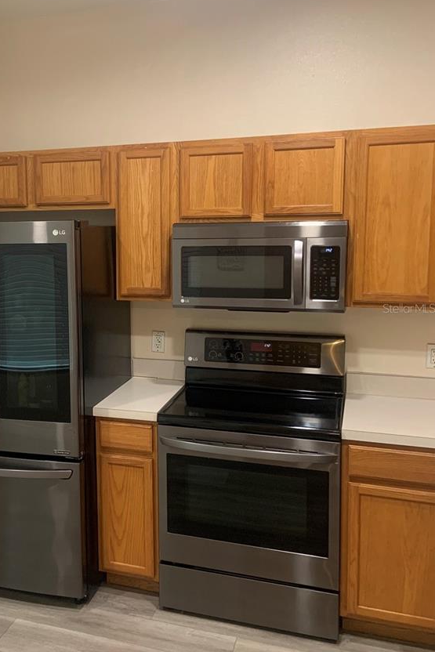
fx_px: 707
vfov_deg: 49.5
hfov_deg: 33.2
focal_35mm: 39
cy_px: 308
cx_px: 85
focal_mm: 4.25
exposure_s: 1/60
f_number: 1.8
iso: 160
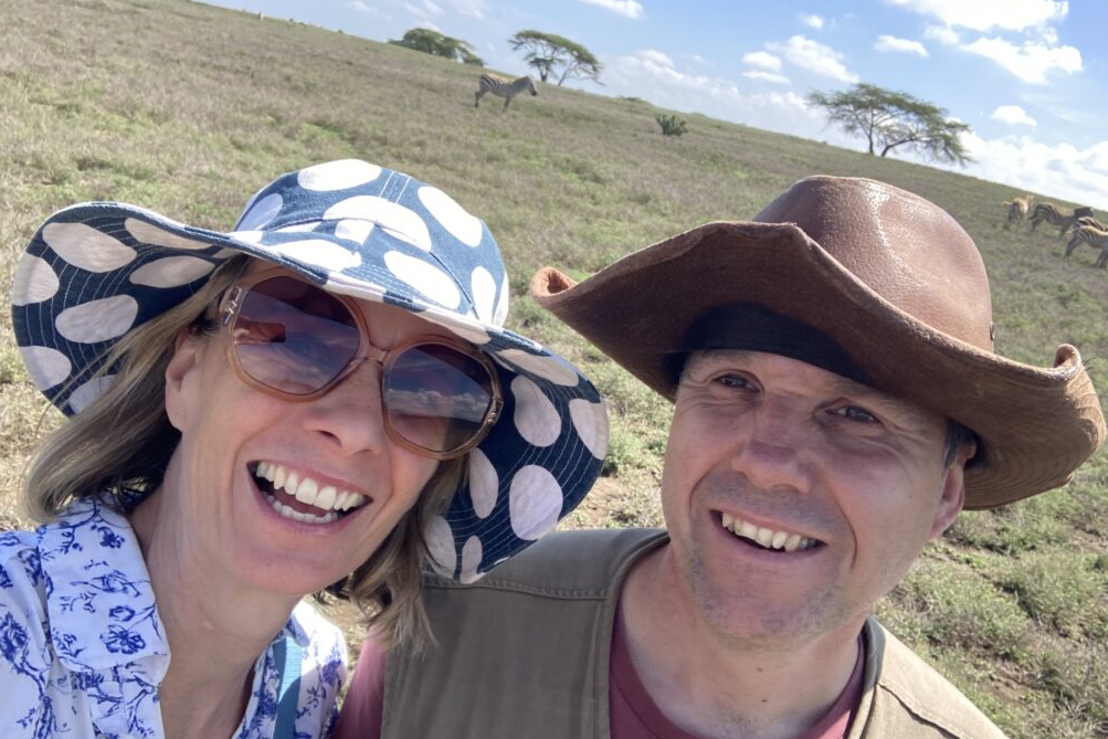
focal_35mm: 34
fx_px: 1047
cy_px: 408
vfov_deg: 38.9
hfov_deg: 55.8
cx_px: 560
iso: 20
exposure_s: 1/153
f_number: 2.2
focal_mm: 2.87
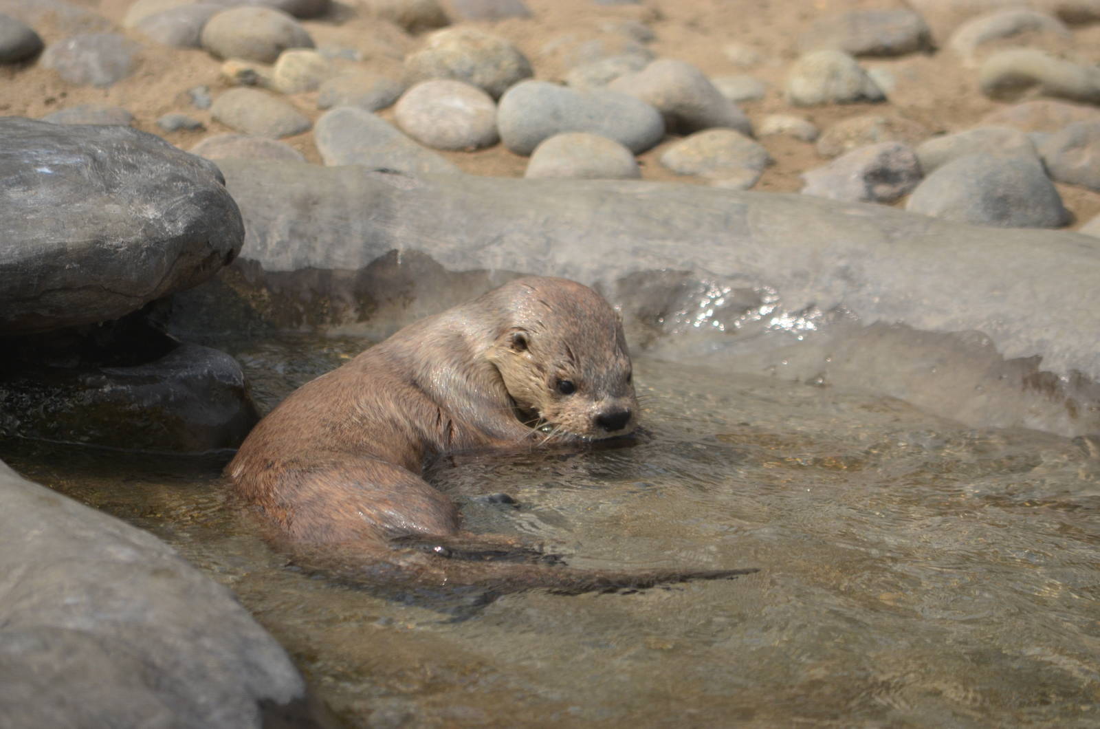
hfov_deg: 4.9
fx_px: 12808
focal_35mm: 420
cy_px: 364
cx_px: 550
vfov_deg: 3.3
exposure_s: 1/4000
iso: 500
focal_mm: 280
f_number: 5.6
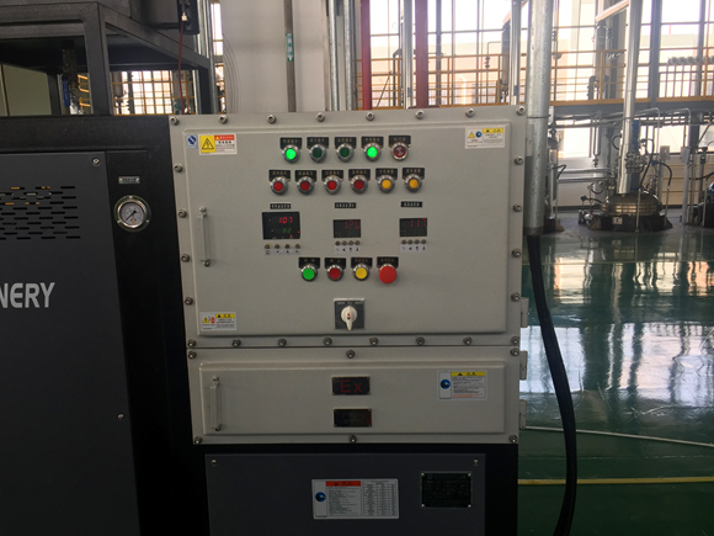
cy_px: 274
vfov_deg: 46.8
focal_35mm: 30
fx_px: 619
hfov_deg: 60.0
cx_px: 346
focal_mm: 4.15
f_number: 2.2
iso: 32
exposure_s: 1/105
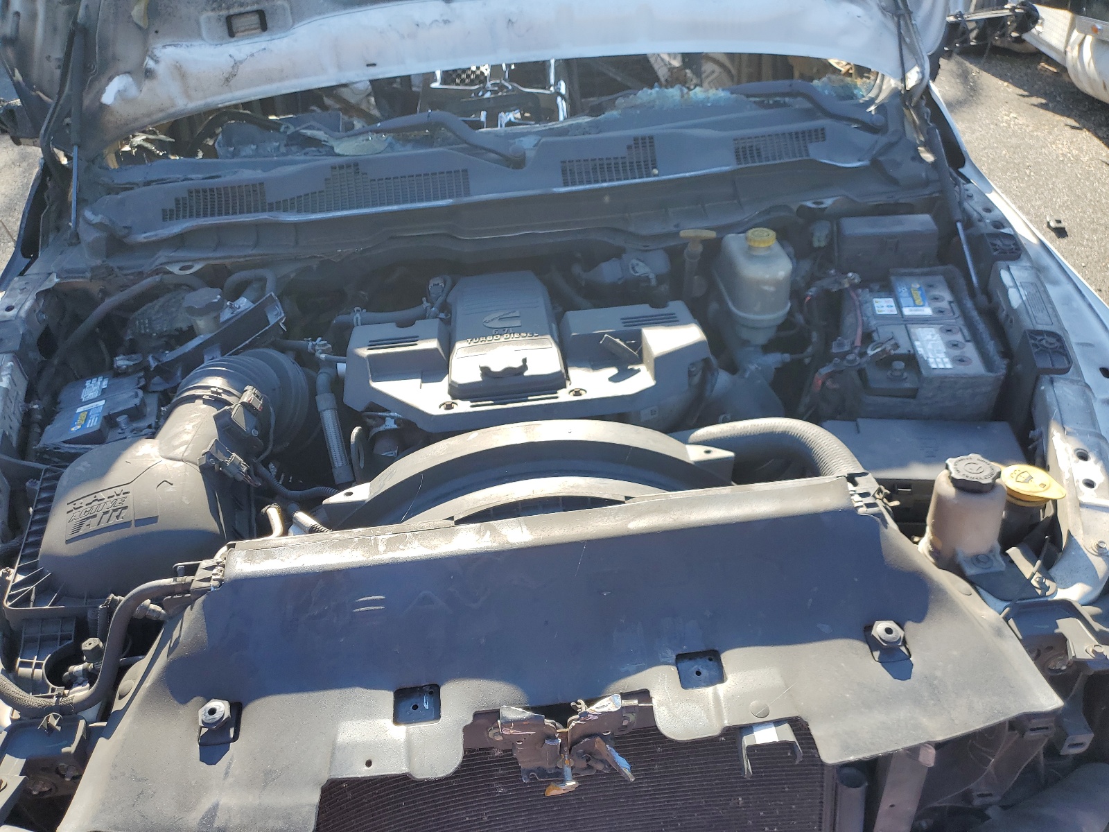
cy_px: 416
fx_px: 833
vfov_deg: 53.1
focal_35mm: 26
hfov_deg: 67.3
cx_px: 554
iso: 50
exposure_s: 1/588
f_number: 1.5
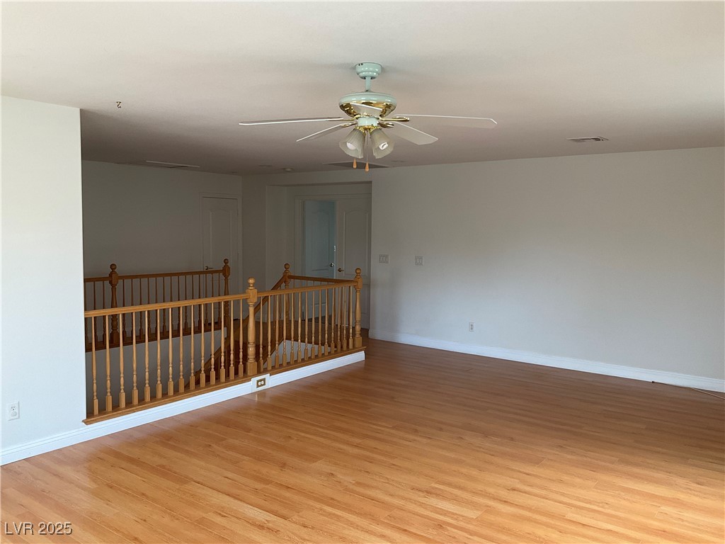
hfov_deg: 61.7
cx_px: 362
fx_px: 607
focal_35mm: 29
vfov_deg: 48.2
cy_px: 272
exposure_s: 1/86
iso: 64
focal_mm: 3
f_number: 1.8
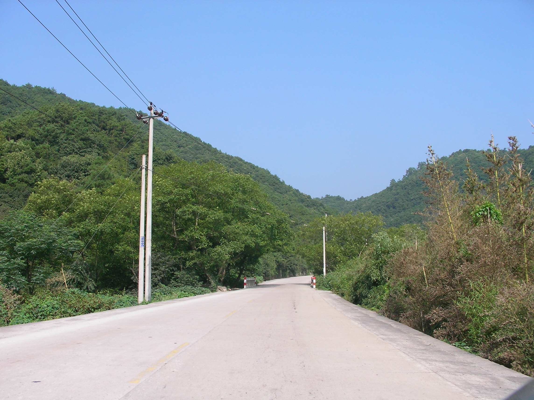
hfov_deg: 49.0
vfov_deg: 37.7
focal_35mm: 38
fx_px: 586
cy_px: 200
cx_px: 267
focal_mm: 5.8
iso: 50
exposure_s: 1/404
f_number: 4.5
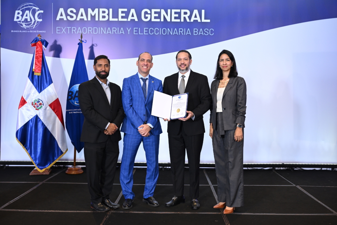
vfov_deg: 37.9
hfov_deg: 54.4
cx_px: 168
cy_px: 112
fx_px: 328
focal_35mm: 35
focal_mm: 35
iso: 1250
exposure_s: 1/125
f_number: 4
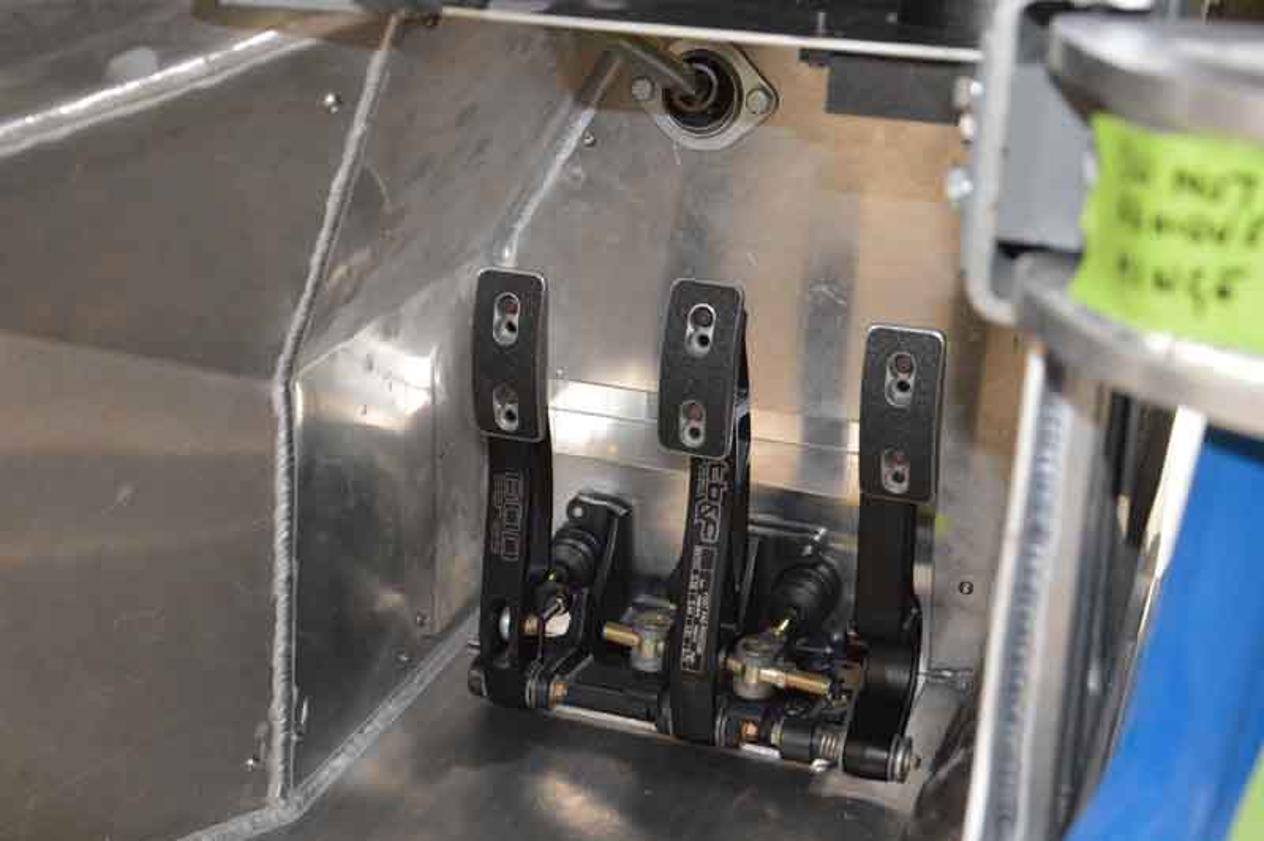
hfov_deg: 35.1
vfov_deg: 23.7
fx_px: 2000
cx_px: 632
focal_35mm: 57
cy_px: 420
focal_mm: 38
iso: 3200
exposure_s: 1/60
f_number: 4.5
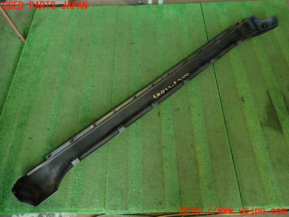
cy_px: 108
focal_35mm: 25
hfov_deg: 69.4
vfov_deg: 54.9
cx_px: 144
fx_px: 209
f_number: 2
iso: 320
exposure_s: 1/30
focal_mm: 4.5
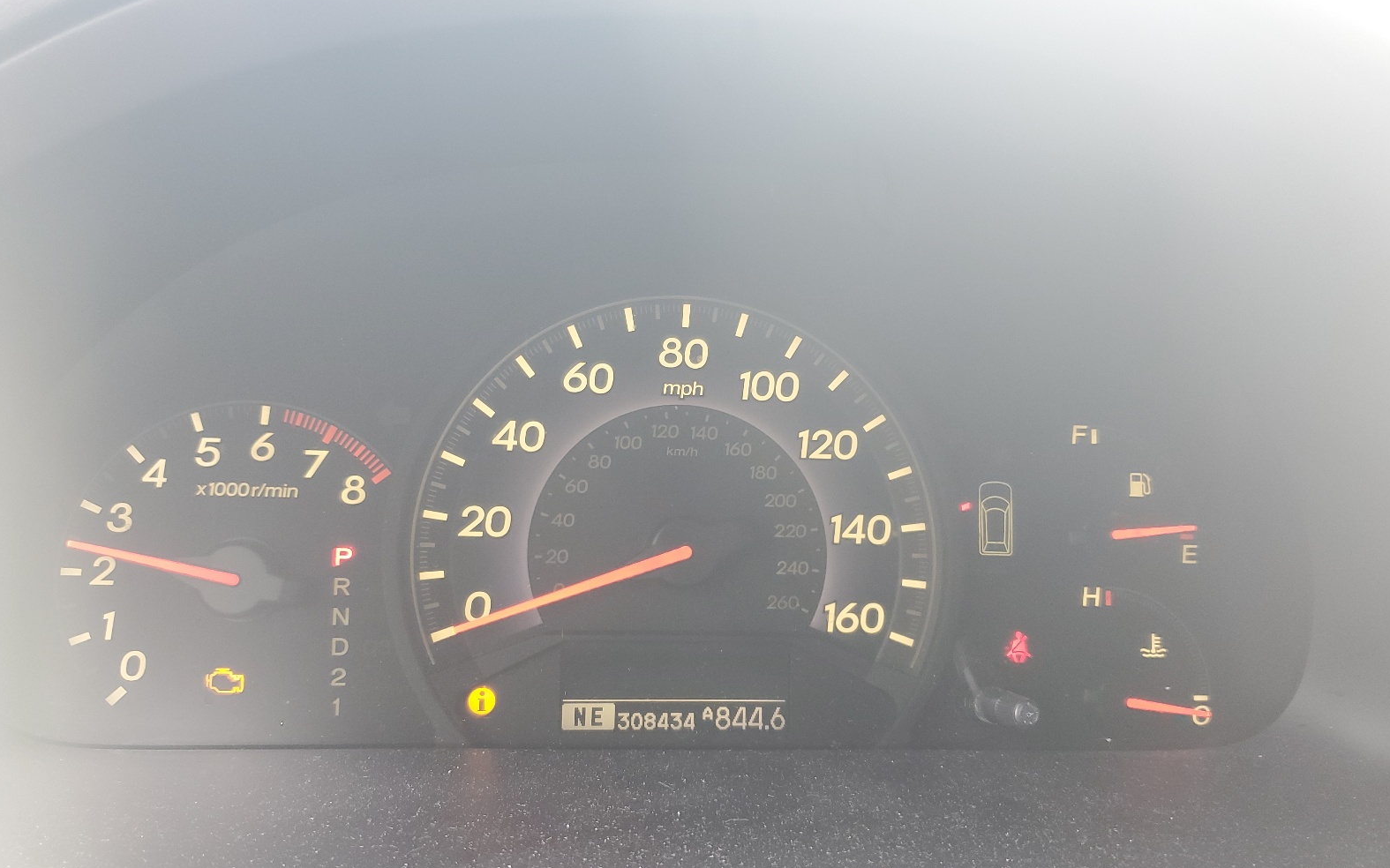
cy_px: 512
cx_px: 703
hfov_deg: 66.5
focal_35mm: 28
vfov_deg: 44.3
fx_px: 1061
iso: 73
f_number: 1.5
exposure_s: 1/60.2
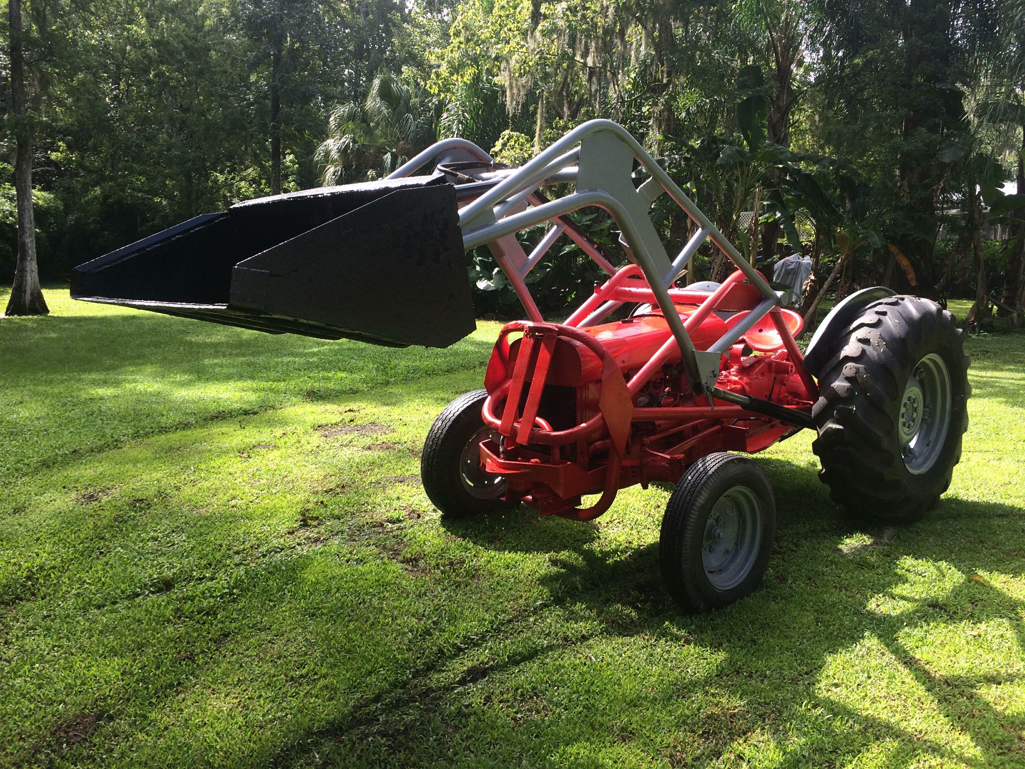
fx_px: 859
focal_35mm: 29
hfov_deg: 61.7
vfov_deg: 48.2
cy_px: 384
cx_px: 512
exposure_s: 1/461
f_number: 2.2
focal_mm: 4.15
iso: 32
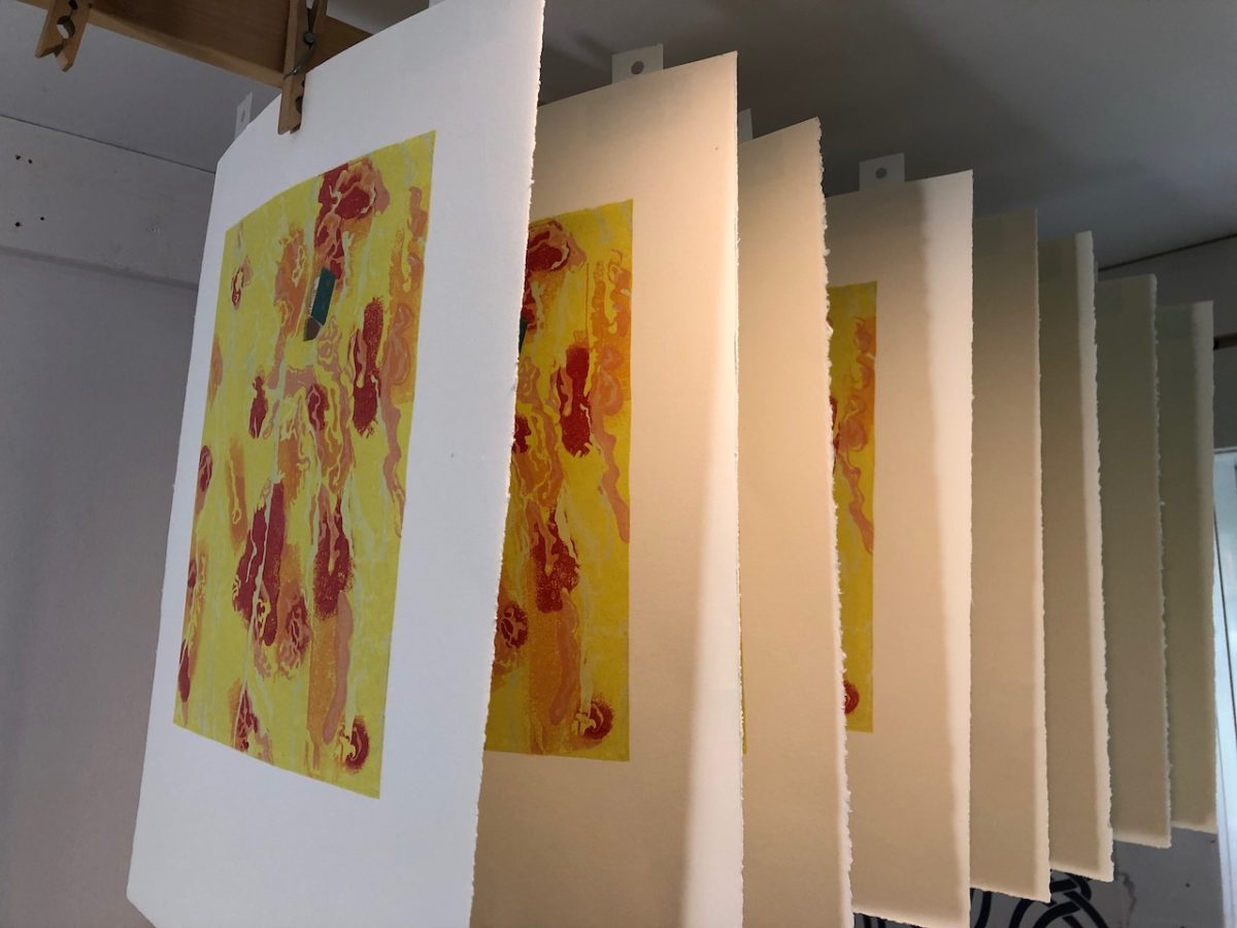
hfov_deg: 63.4
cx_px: 618
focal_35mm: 28
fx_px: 1001
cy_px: 464
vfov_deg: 49.7
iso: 25
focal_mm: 3.99
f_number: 1.8
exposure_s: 1/40
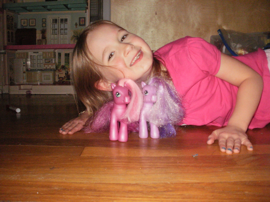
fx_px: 281
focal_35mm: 36
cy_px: 101
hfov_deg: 51.4
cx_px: 135
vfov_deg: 39.7
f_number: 3.5
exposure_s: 1/250
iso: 400
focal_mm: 6.3
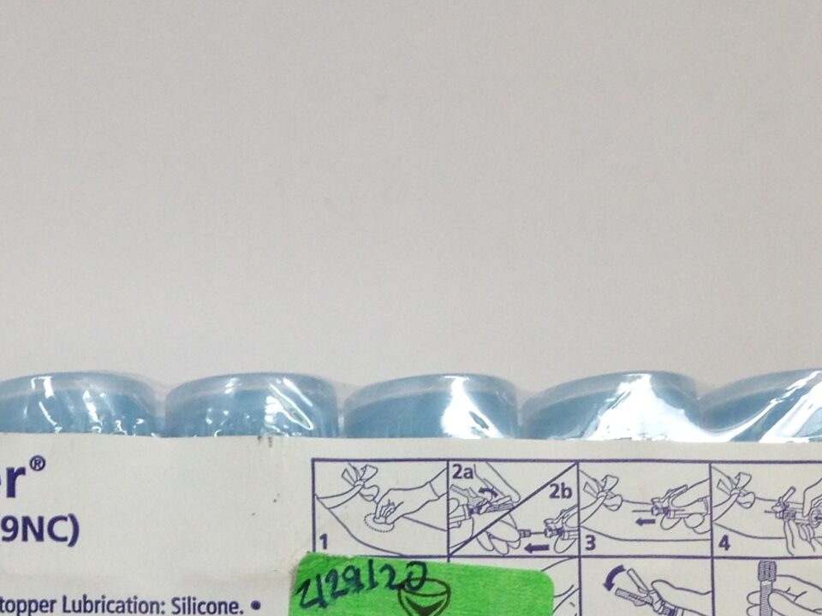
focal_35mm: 88
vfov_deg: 16.0
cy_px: 793
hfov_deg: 22.0
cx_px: 192
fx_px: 2090
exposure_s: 1/60
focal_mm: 4.12
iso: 50
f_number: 2.4
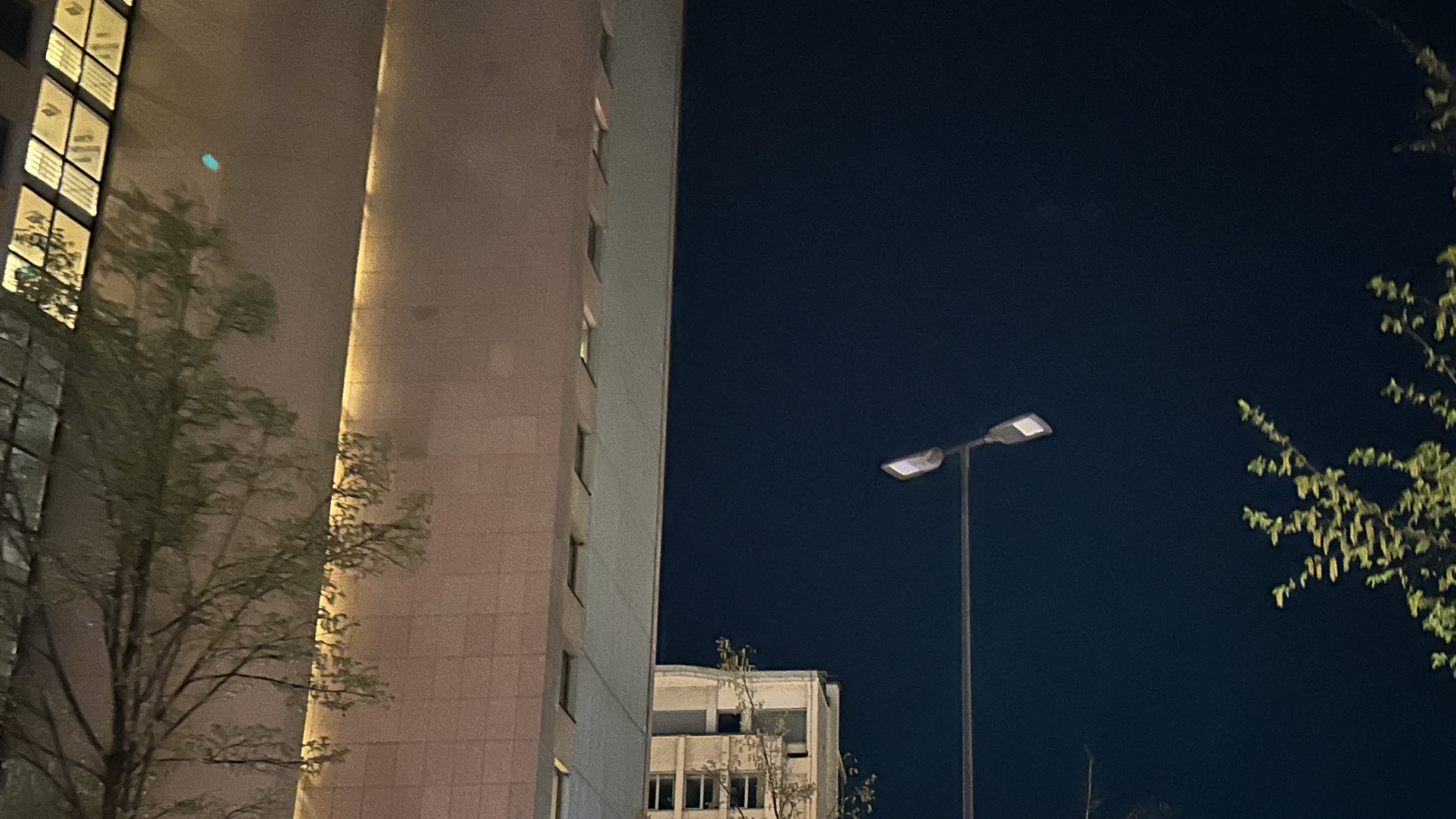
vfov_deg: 27.0
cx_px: 865
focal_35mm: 43
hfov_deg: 47.1
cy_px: 690
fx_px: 1660
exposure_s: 1/9
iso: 1600
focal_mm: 6.86
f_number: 1.78
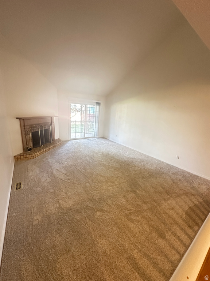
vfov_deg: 102.1
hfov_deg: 85.7
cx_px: 105
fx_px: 113
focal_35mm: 14
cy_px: 140
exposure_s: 1/60
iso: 1000
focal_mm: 2.22
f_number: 2.2
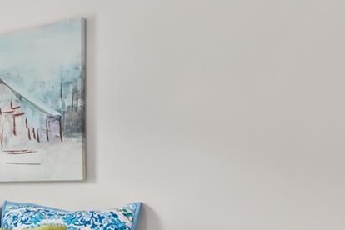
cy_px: 189
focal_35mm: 58
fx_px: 556
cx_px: -212
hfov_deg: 24.2
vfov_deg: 23.0
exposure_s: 1/25
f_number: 9
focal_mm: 10
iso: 250
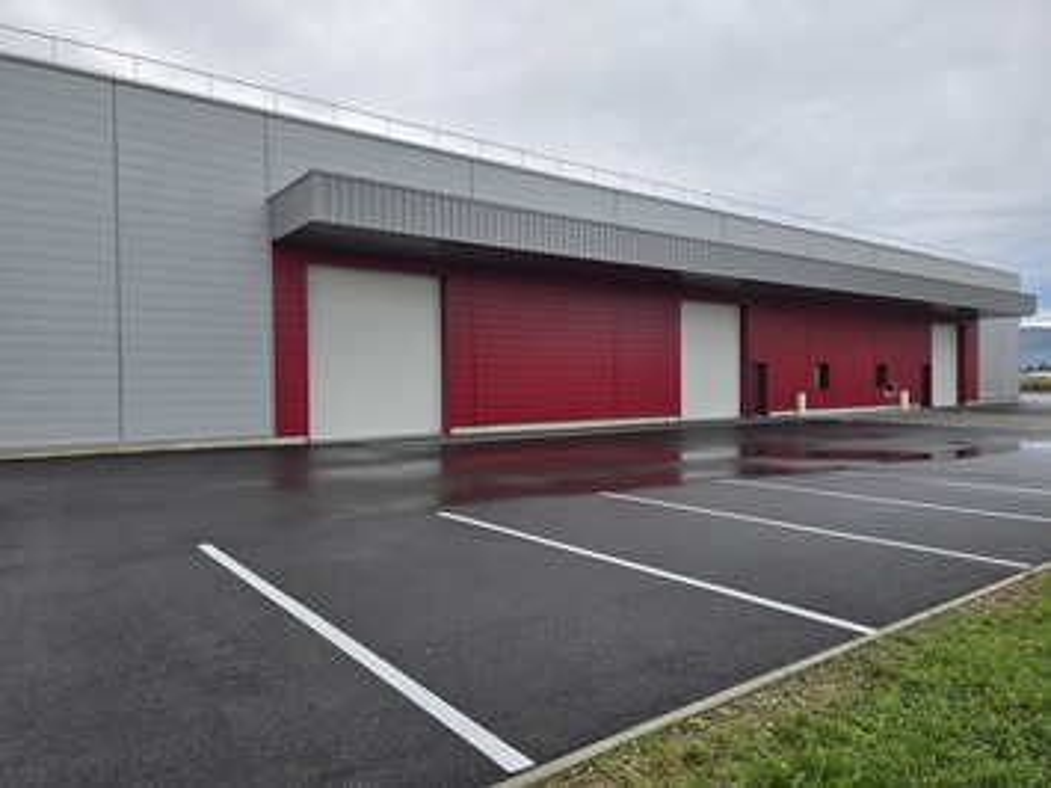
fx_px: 698
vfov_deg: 58.9
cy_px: 394
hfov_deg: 73.9
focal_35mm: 23
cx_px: 526
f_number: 1.7
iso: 20
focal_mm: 6.3
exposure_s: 1/180
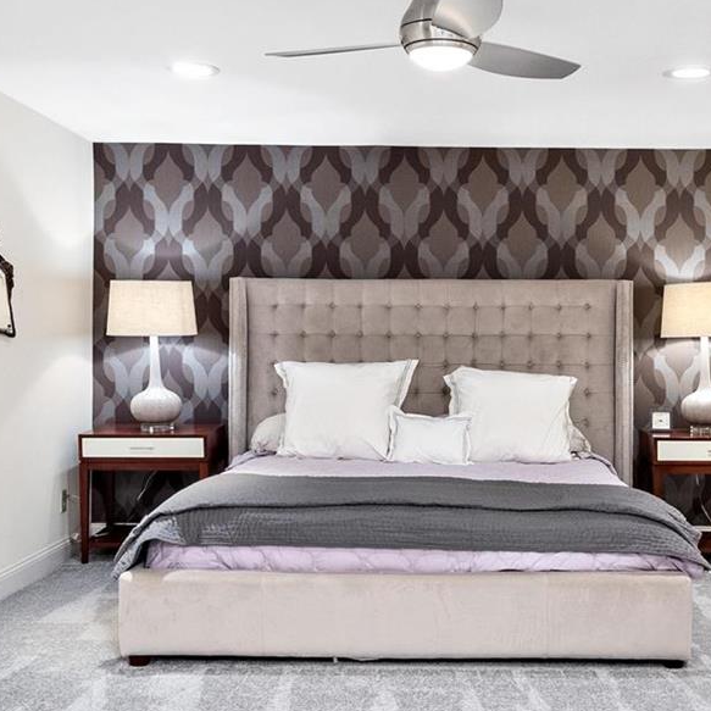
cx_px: 433
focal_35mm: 42
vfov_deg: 40.0
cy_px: 373
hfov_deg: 39.8
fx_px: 976
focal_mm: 9
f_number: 7.1
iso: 400
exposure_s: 1/2.5
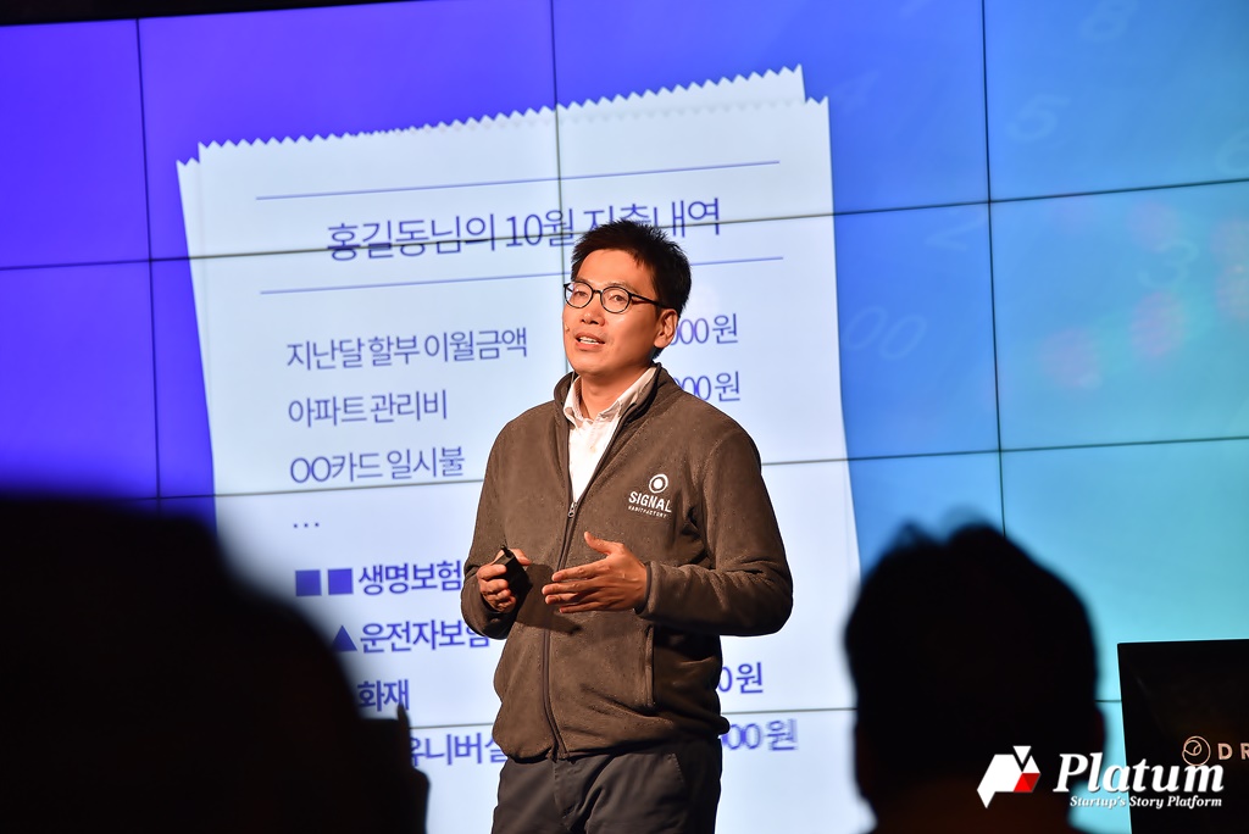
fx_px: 4686
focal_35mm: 135
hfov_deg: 15.2
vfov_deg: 10.2
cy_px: 417
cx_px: 624
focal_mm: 135
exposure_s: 1/80
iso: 400
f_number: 5.6
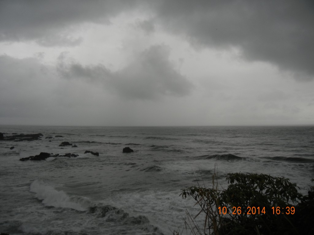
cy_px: 118
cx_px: 157
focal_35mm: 30
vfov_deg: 46.8
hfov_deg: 60.0
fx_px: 272
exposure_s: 1/546
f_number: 3.5
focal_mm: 5.4
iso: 160
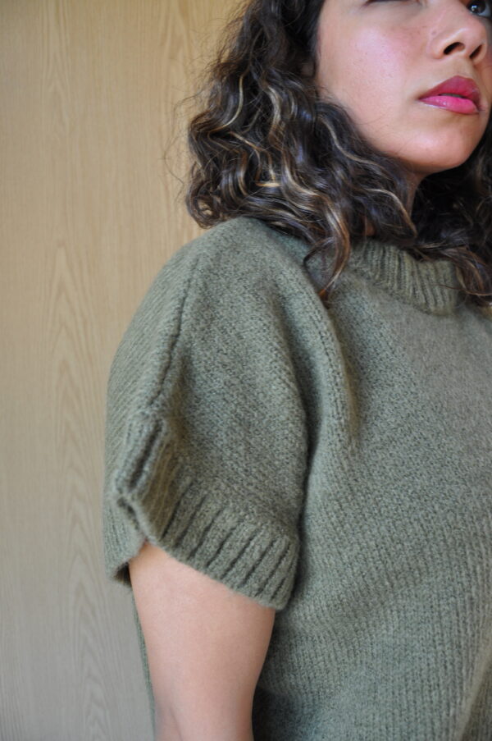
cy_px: 370
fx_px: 555
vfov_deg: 67.4
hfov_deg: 47.8
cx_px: 246
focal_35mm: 27
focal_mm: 18
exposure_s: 1/25
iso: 400
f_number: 5
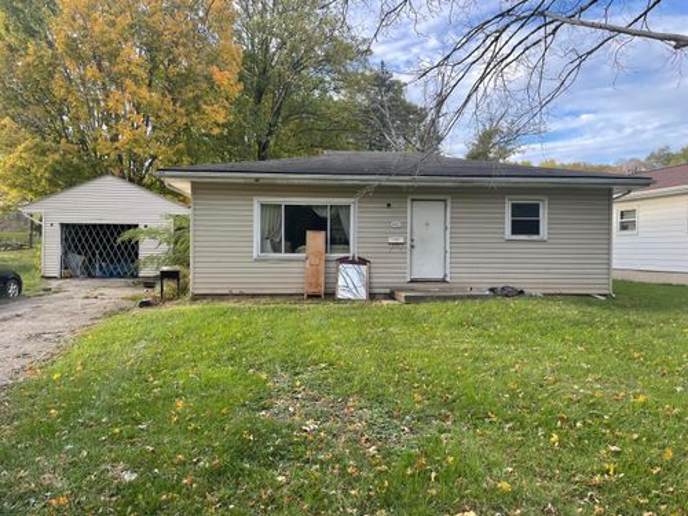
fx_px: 517
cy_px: 258
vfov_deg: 53.1
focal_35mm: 26
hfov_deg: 67.3
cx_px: 344
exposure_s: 1/346
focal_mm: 4.2
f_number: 1.6
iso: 32
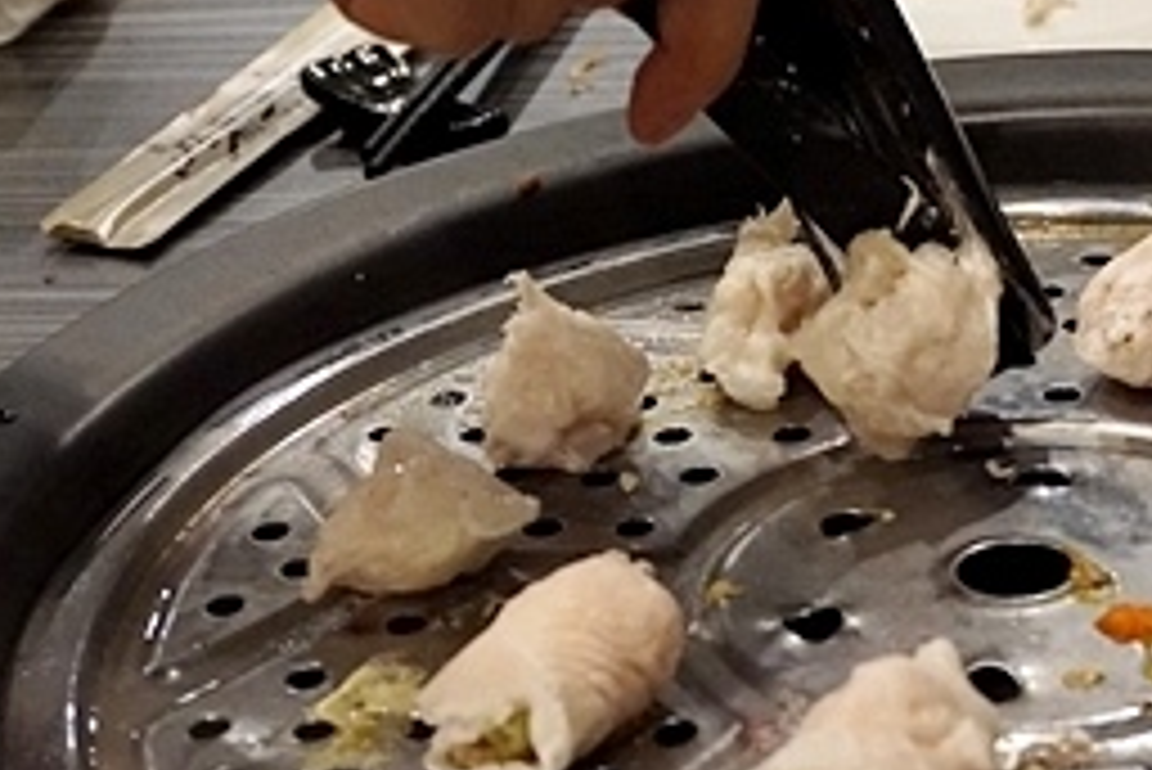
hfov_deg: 18.6
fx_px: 3490
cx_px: 864
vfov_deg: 12.6
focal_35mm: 109
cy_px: 385
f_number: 5
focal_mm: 30
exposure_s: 1/125
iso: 3200
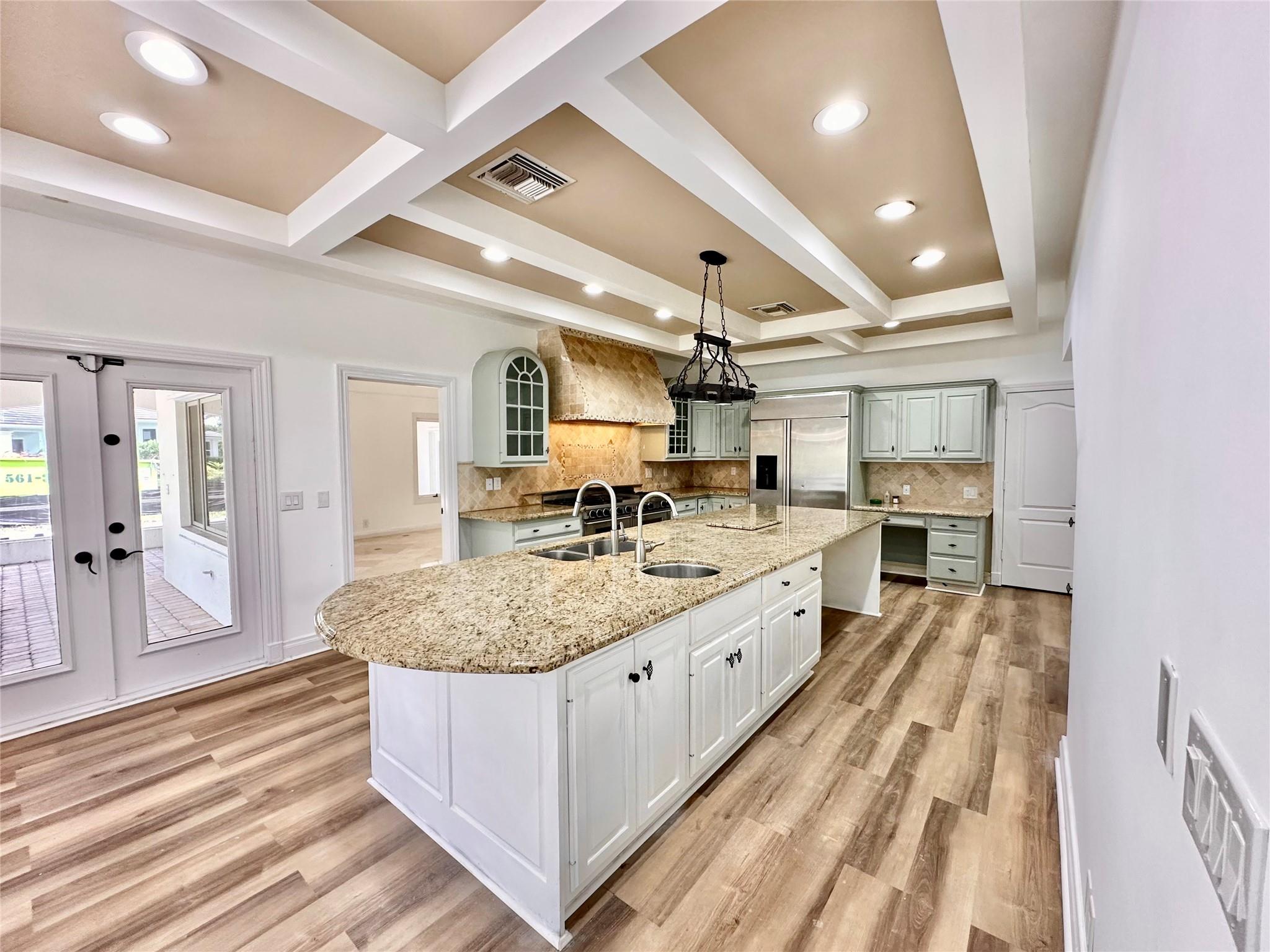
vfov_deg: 85.7
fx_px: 514
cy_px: 476
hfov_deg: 102.1
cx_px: 635
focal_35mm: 14
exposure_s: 1/120
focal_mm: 2.22
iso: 200
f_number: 2.2
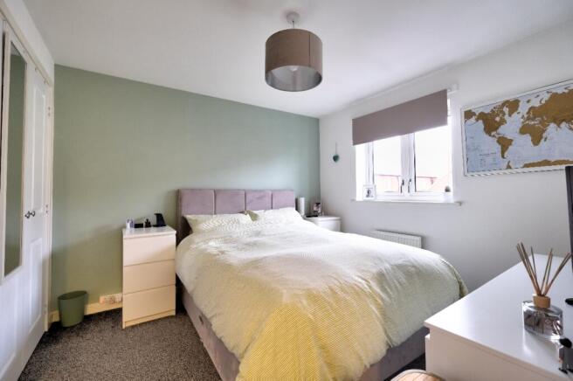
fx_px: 239
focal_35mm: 15
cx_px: 286
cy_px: 190
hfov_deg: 100.4
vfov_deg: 77.2
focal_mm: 10
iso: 2000
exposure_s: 1/15
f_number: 4
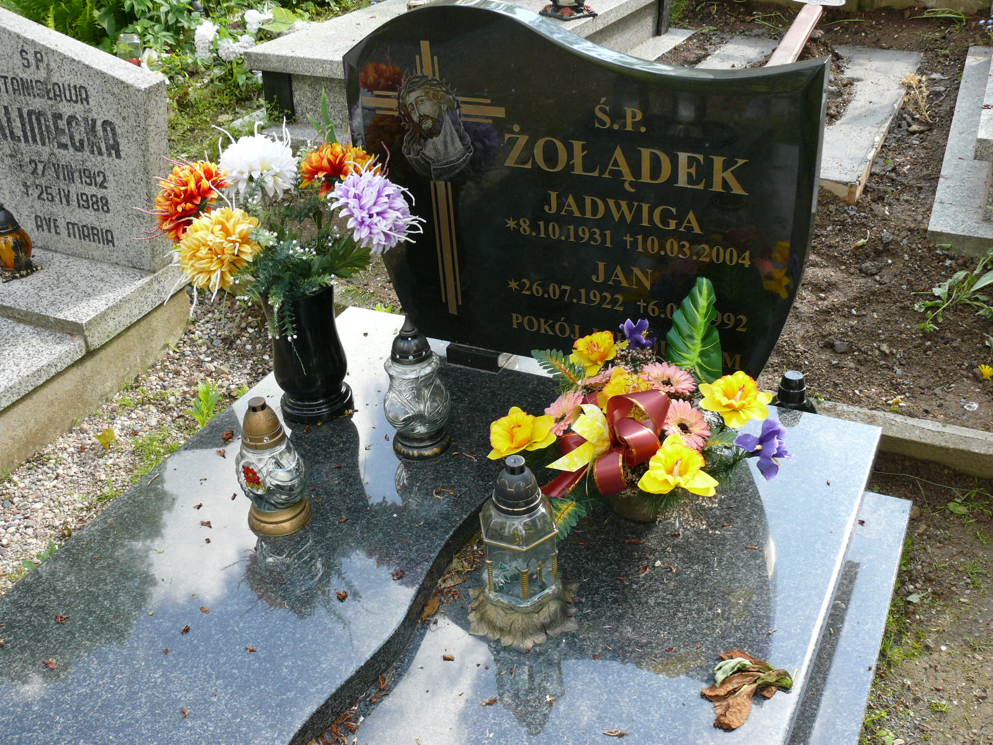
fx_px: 1004
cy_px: 372
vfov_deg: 40.7
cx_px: 496
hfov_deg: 52.6
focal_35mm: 35
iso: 100
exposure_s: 1/125
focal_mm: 7.4
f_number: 4
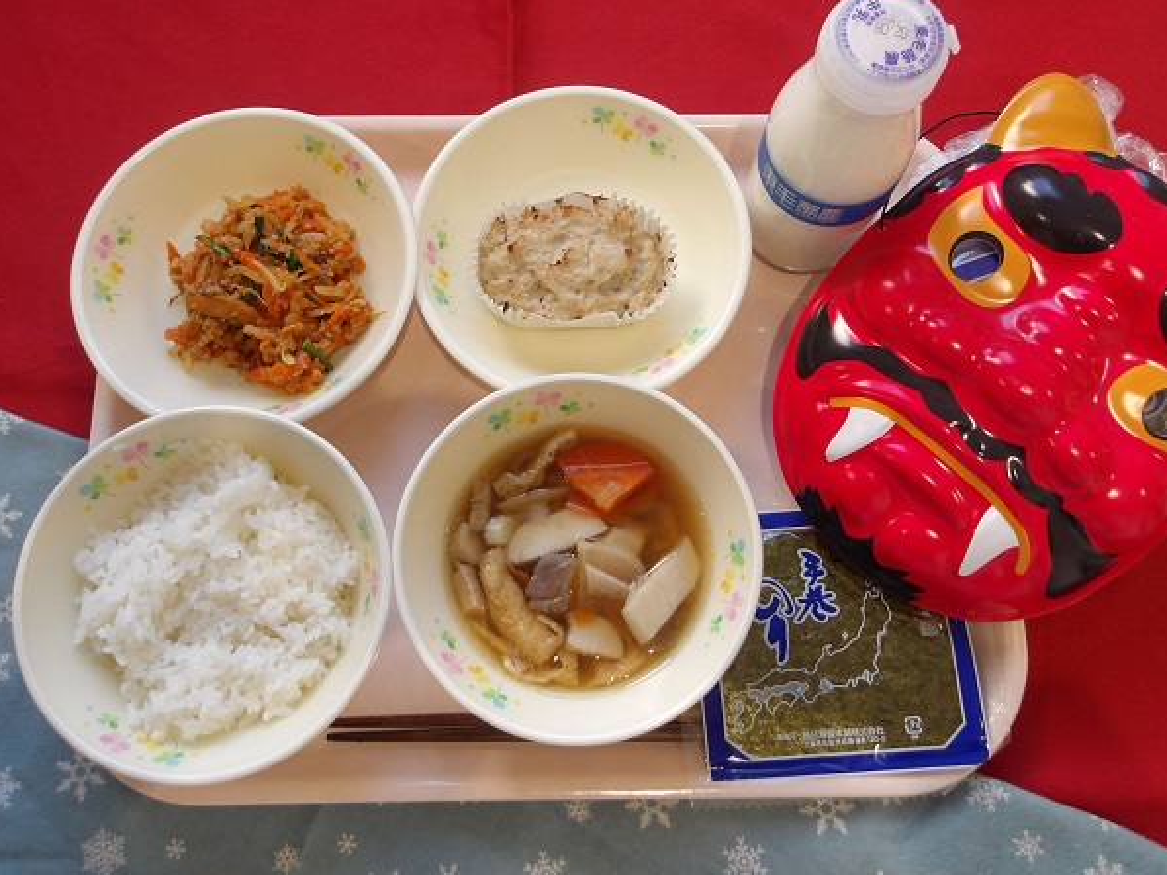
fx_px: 978
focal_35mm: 29
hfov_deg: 61.7
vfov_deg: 48.2
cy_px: 421
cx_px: 585
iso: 100
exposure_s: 1/37
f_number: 3
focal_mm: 4.9
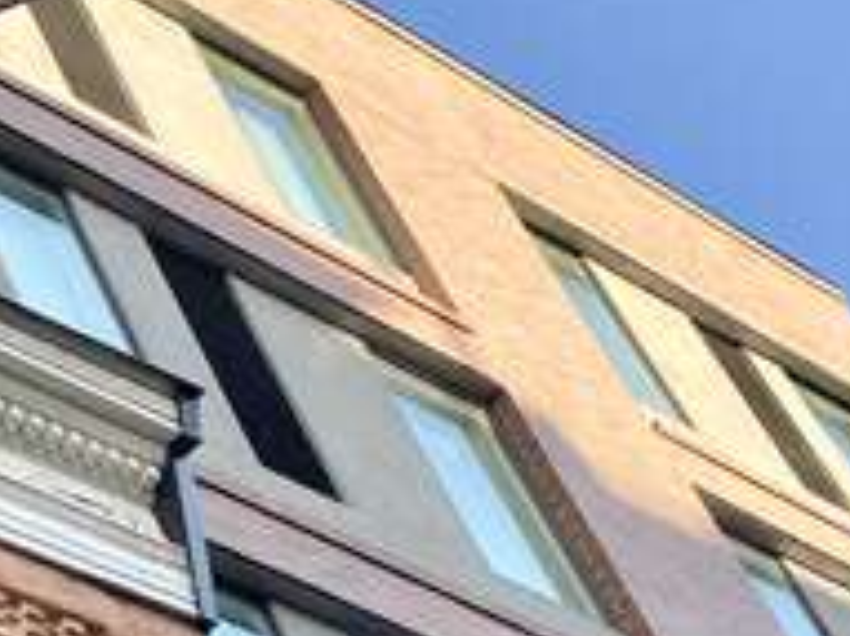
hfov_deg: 15.6
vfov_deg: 12.4
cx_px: -650
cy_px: 1161
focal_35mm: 109
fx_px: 2675
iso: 32
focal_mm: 4.25
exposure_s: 1/510
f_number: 1.8
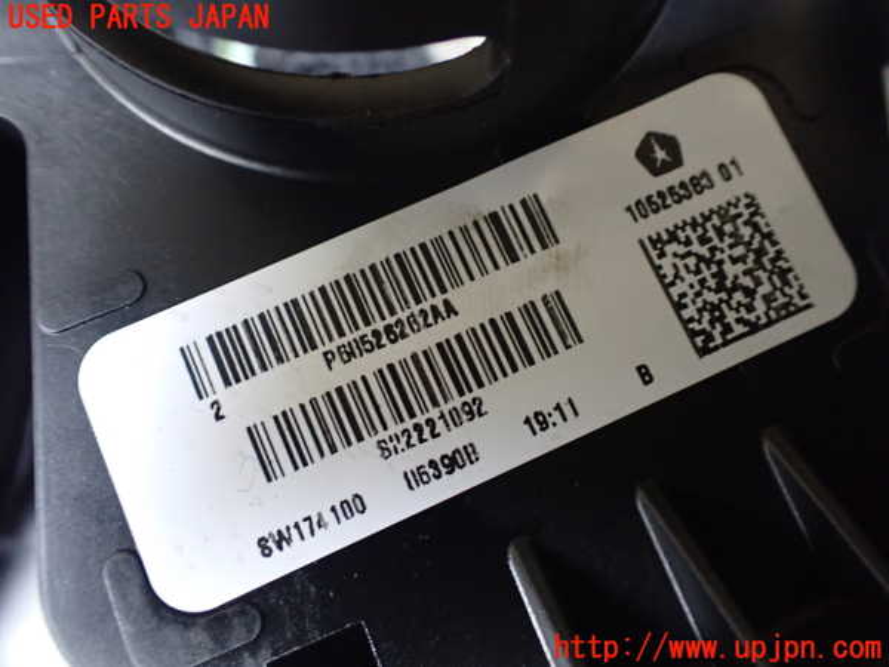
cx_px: 444
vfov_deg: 46.8
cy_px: 334
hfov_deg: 60.0
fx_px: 770
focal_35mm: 30
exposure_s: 1/40
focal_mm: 5.4
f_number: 2.3
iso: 800
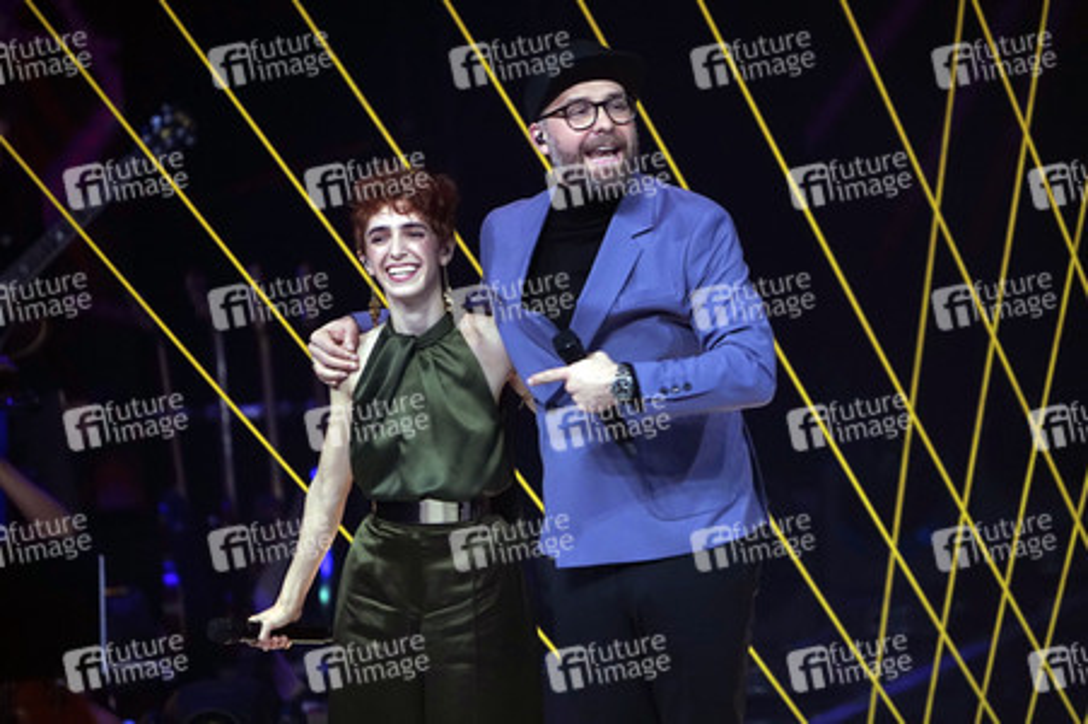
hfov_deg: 4.7
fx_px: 13197
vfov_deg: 3.1
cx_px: 544
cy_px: 362
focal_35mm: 437
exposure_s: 1/160
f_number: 6.3
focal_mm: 437
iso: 4000
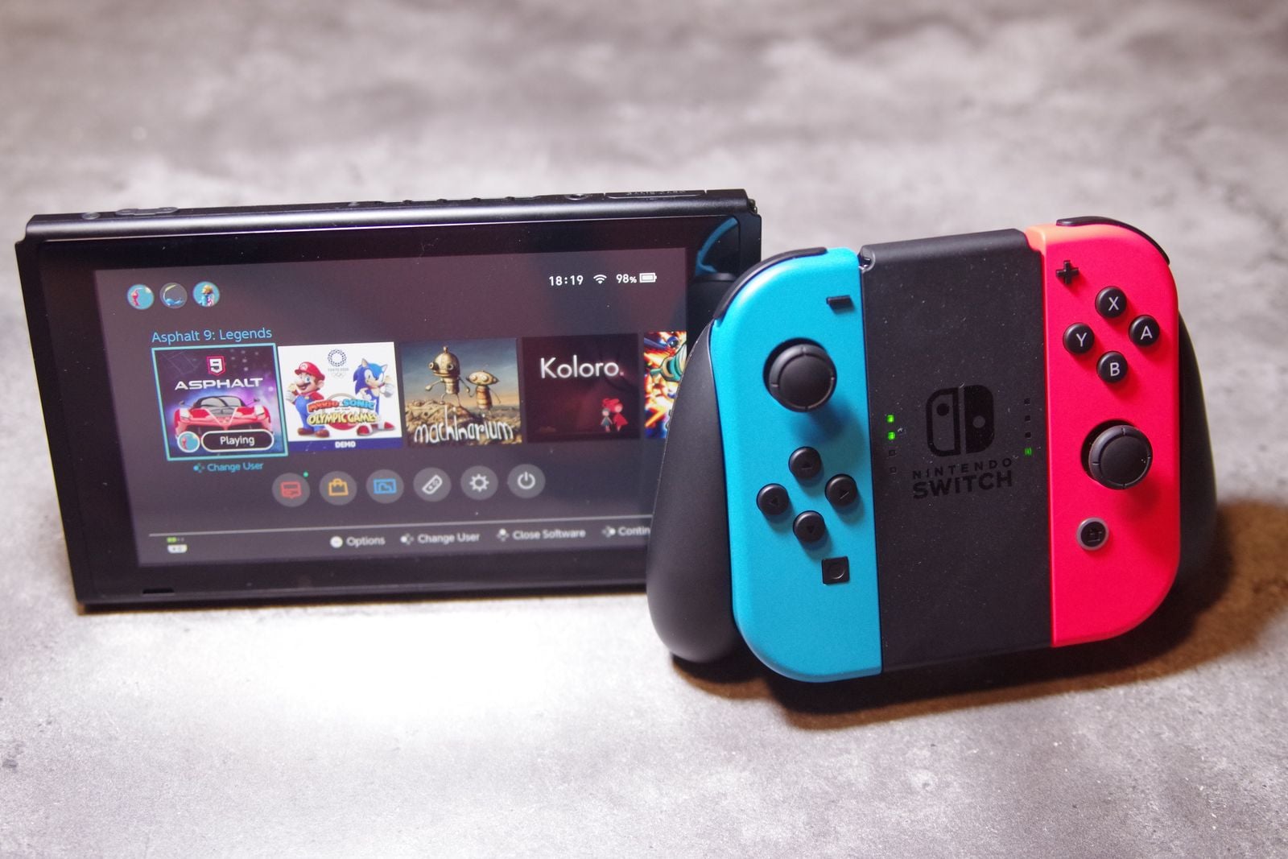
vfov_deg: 27.3
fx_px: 1771
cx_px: 644
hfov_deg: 40.0
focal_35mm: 50
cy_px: 430
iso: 2000
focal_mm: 33
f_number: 2.8
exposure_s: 1/100
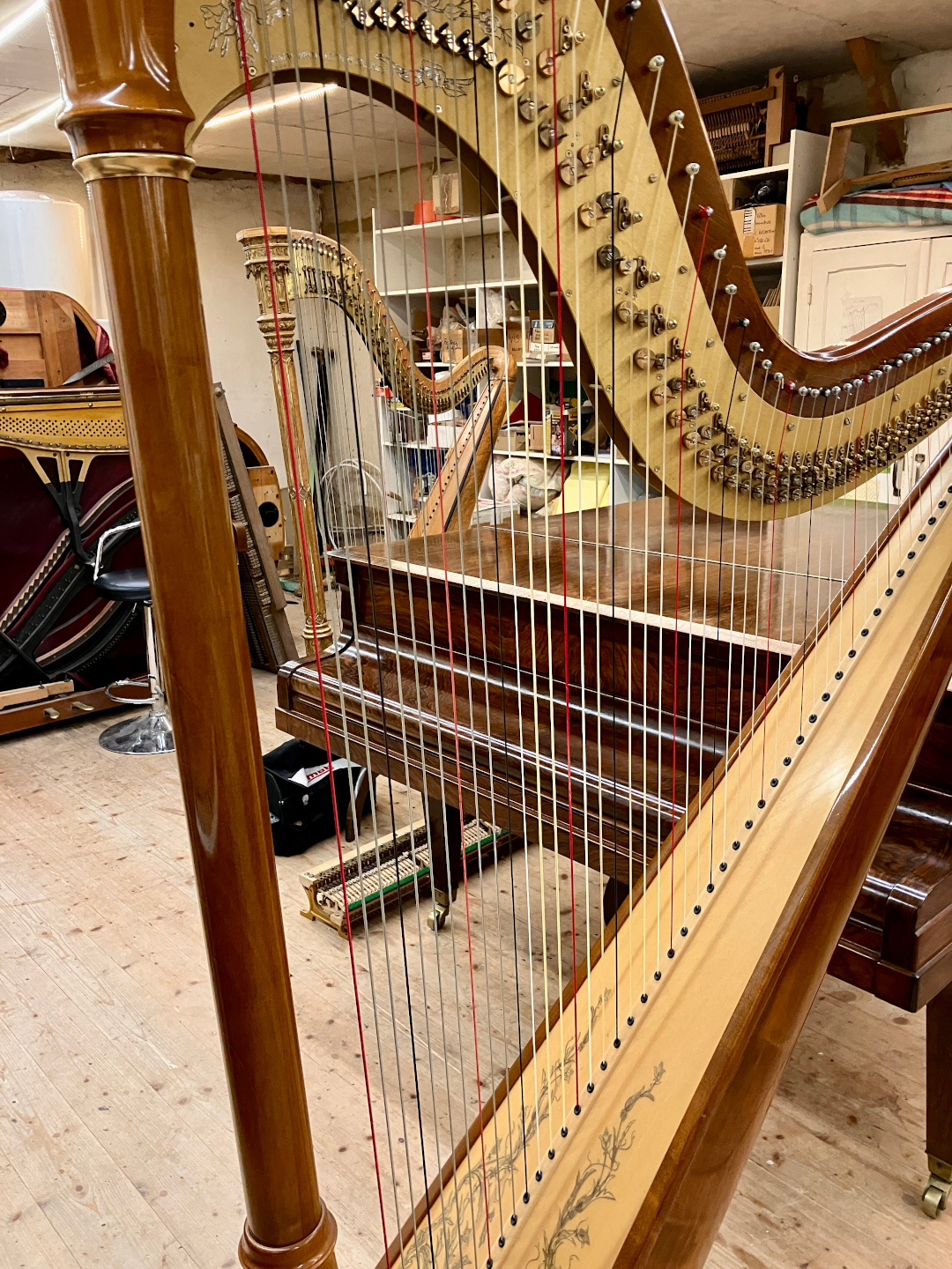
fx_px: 1027
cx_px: 476
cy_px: 634
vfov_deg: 63.4
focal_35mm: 28
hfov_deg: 49.7
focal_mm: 3.99
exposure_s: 1/50
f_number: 1.8
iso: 250
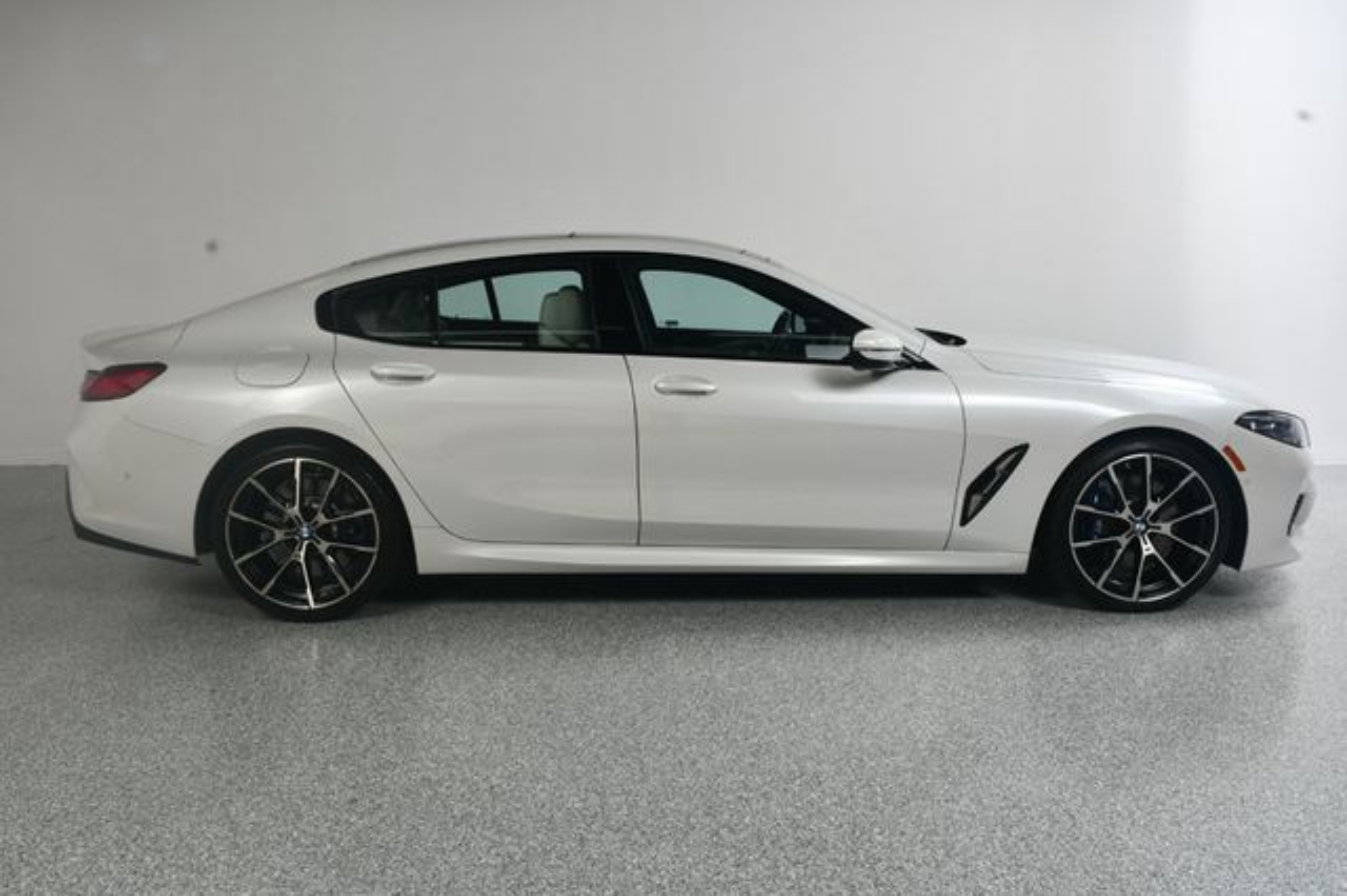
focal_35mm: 30
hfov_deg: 62.0
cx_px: 674
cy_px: 448
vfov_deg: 43.6
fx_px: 1122
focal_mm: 20
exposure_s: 1/160
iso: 100
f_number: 13
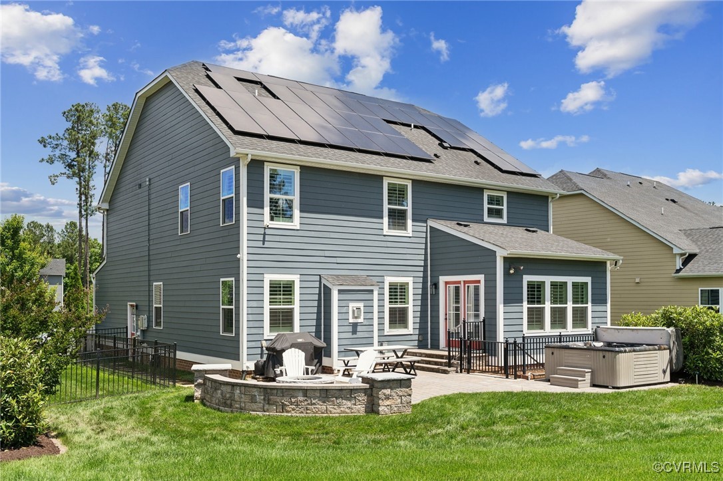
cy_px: 240
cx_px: 362
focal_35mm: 33
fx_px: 662
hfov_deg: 57.2
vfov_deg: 39.9
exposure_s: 1/250
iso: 200
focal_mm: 33
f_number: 8
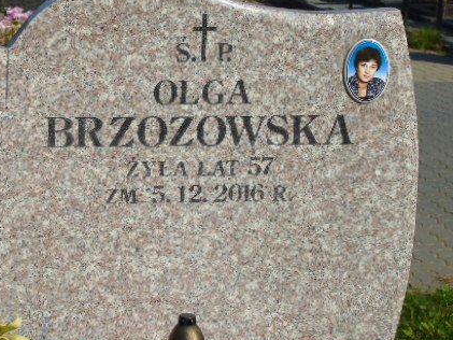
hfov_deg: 13.8
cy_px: 196
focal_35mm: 143
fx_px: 1872
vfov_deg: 10.4
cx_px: 160
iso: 80
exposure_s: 1/1000
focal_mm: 17
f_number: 4.3
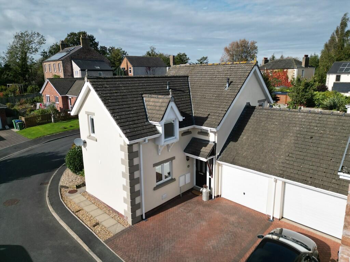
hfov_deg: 71.6
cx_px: 175
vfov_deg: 56.8
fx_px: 243
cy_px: 131
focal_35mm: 24
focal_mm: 6.72
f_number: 1.7
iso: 200
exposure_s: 1/5000
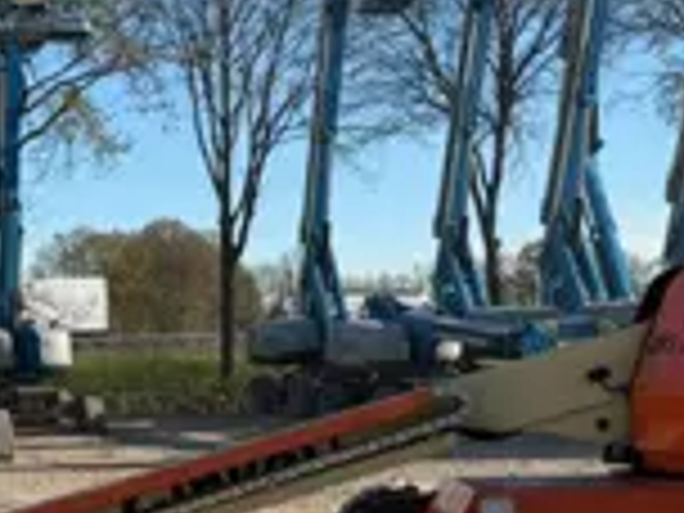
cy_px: 414
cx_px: 162
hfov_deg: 25.3
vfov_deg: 19.2
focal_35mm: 76
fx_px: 1502
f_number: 1.78
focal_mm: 6.76
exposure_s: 1/3584
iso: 80
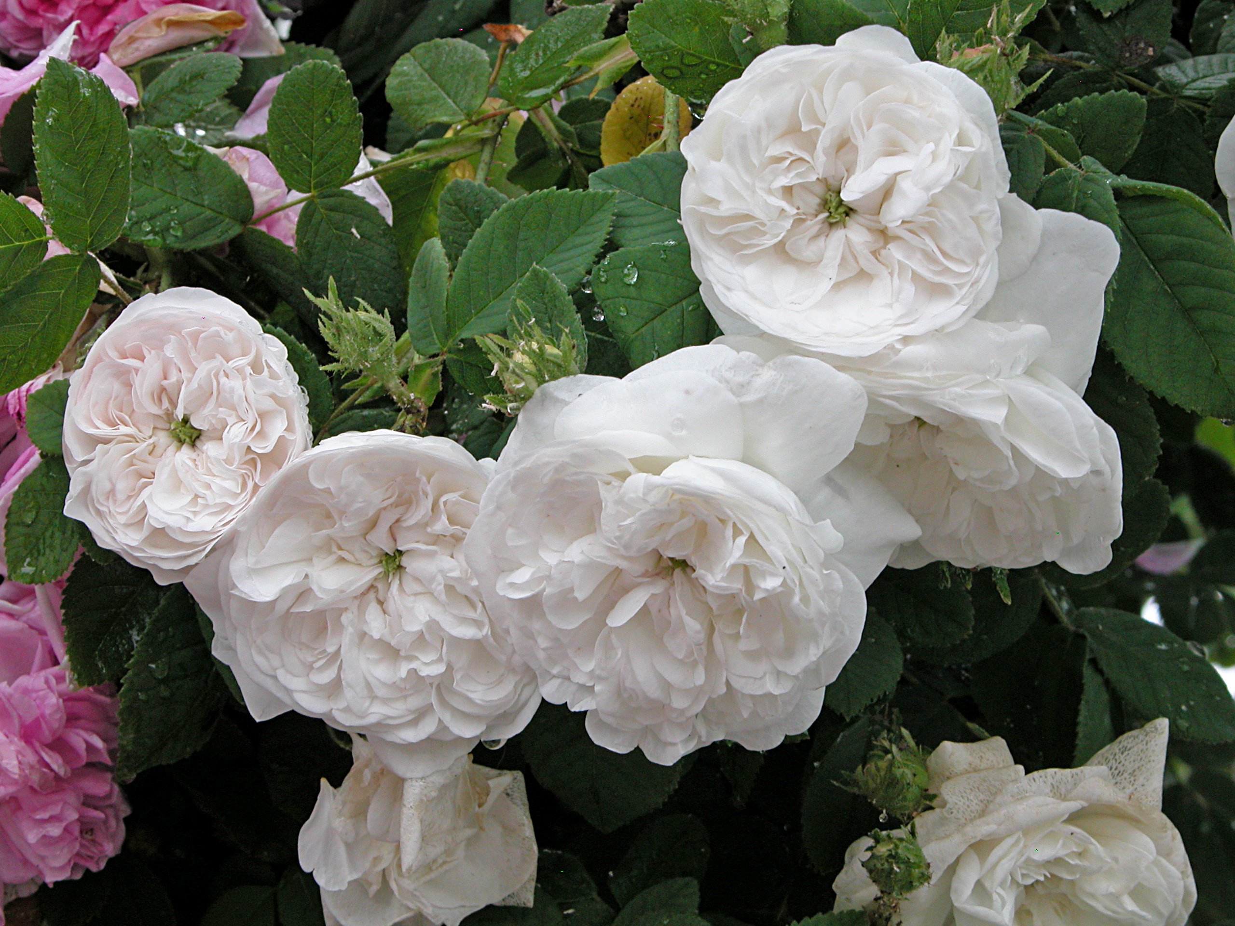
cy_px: 463
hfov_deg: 18.5
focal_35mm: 106
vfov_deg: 14.0
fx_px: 3782
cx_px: 618
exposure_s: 1/96.3
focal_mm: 27.3
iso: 100
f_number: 6.6
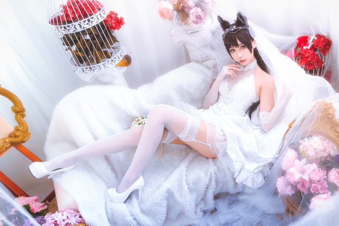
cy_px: 116
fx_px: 329
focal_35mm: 35
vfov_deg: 37.8
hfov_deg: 54.4
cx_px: 177
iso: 500
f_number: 2.8
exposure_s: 1/125
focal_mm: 31
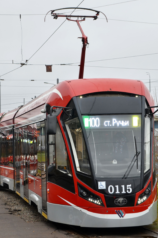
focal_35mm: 103
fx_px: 676
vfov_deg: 19.9
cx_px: 84
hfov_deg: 13.3
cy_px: 119
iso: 200
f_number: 4.8
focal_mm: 45
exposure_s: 1/30
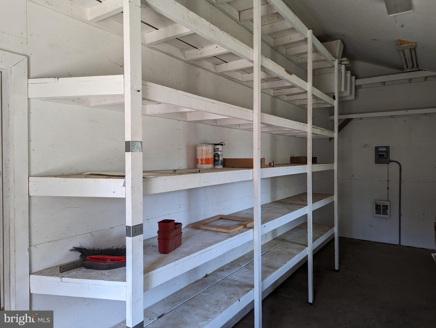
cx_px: 218
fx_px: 303
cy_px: 164
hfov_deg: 71.5
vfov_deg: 56.9
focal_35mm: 24
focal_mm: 6.81
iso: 51
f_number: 1.85
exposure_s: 1/23.8
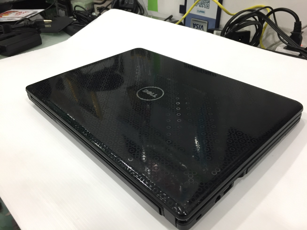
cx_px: 154
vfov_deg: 48.2
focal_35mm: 29
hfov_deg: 61.7
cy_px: 115
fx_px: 257
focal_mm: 4.15
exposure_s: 1/33
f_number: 2.2
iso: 100
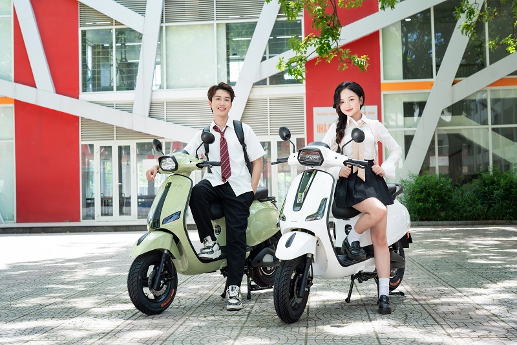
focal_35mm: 50
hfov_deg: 39.6
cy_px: 172
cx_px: 258
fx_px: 718
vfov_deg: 27.0
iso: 500
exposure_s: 1/250
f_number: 4.5
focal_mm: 50
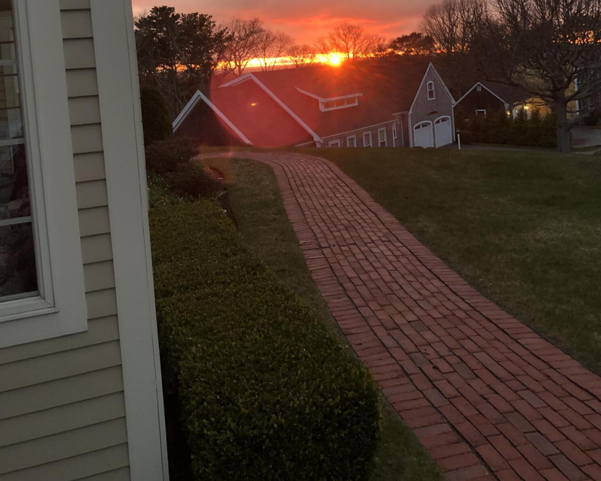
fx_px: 658
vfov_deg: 38.6
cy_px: 96
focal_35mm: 37
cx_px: 300
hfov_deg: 49.1
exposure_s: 1/40
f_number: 1.8
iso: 400
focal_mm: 3.99
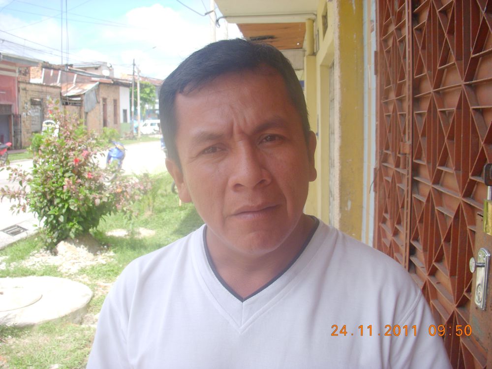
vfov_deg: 37.7
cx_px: 246
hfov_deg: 49.0
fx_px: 540
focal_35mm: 38
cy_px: 184
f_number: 3.3
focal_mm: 6.3
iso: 100
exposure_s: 1/400
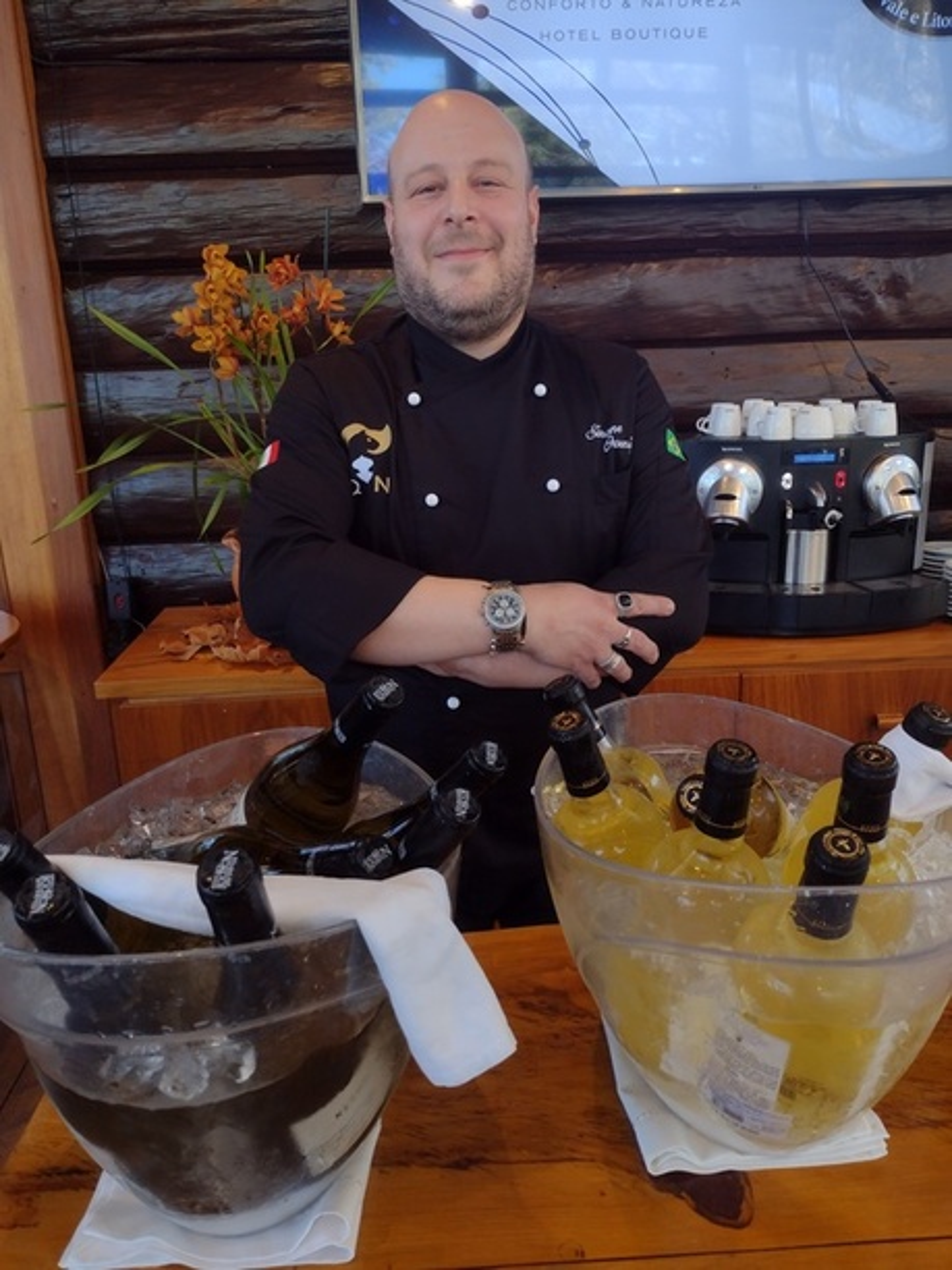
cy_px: 635
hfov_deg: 51.4
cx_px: 476
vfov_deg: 65.3
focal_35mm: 27
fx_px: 990
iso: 148
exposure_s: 1/120
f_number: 1.7
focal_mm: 4.71
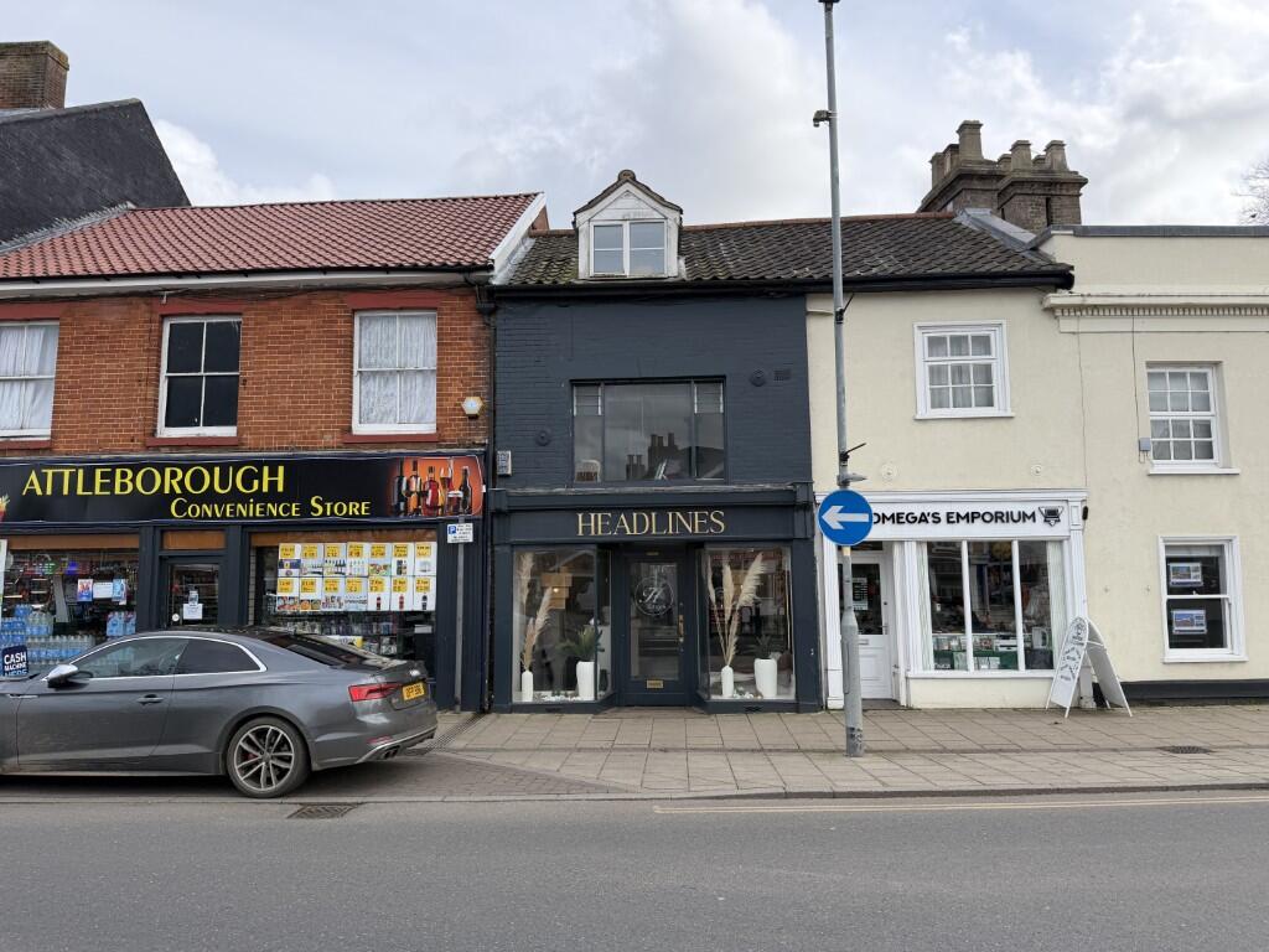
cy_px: 476
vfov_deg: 56.8
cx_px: 634
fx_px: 880
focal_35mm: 24
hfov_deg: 71.6
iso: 100
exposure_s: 1/2703
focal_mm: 6.76
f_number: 1.78
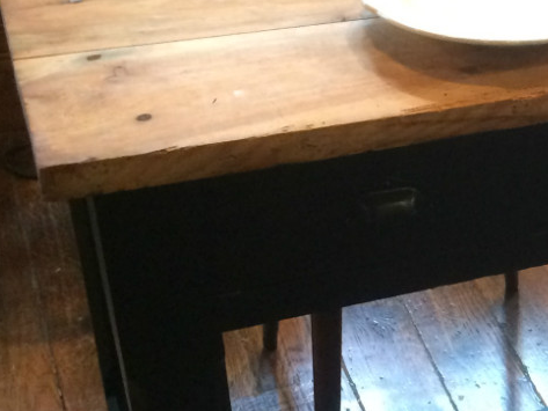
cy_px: 201
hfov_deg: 17.5
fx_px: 1552
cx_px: 875
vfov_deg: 15.1
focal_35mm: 98
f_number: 2.2
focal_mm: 4.15
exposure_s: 1/20
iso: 250
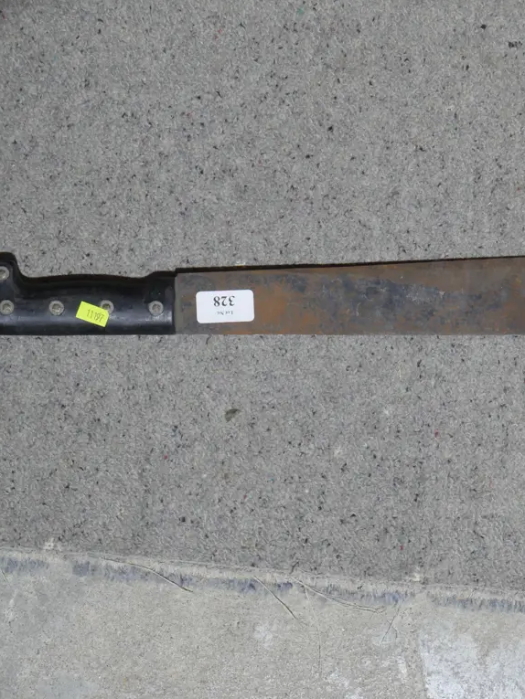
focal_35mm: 75
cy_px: 350
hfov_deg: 19.5
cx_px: 376
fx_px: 1516
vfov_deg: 26.0
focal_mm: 28
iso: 640
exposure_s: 1/60
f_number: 5.3
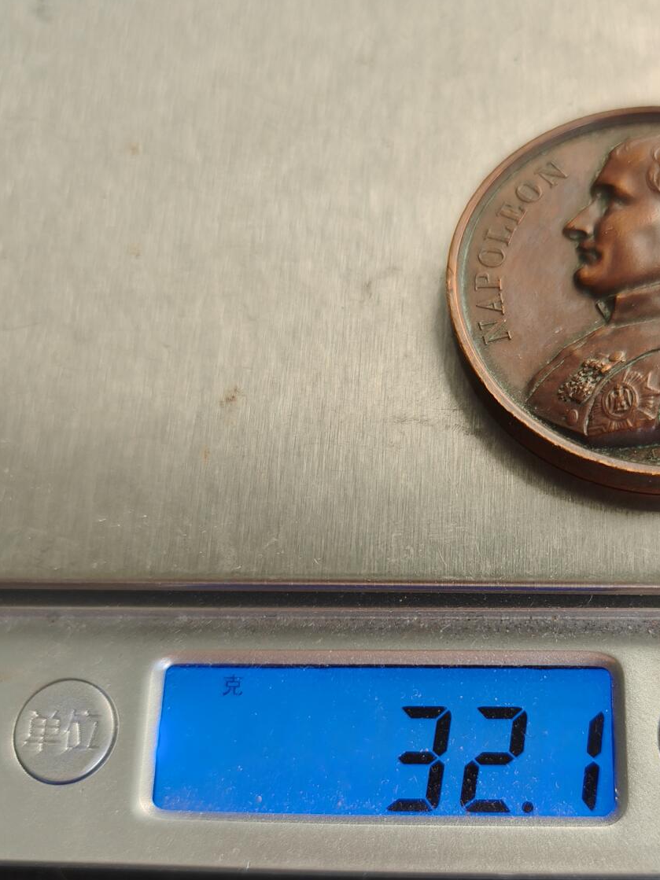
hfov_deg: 37.9
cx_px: 478
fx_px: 941
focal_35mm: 37
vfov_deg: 49.3
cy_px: 586
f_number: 1.6
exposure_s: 1/200
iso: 160
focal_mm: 6.06
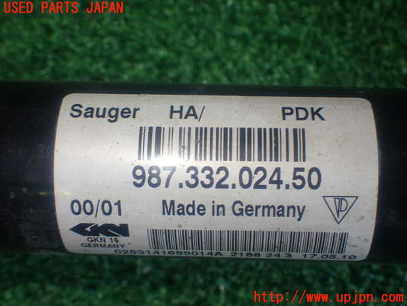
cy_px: 153
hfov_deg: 38.2
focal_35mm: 50
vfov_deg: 29.1
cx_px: 204
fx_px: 588
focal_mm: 9.01
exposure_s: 1/60
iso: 200
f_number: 3.2
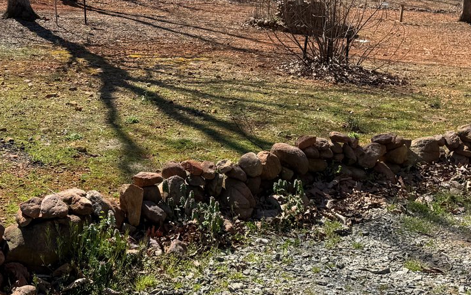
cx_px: 166
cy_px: 2
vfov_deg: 23.4
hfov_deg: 37.9
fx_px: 680
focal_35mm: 53
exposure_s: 1/2801
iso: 80
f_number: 1.78
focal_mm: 6.76
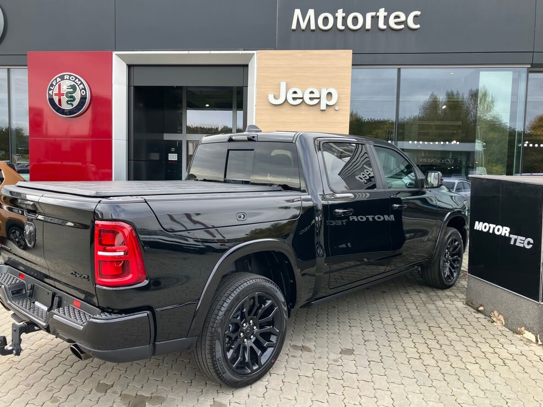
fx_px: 455
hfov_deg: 61.6
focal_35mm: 29
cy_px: 202
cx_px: 264
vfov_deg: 48.2
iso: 25
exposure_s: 1/150
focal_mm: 3.99
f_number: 1.8
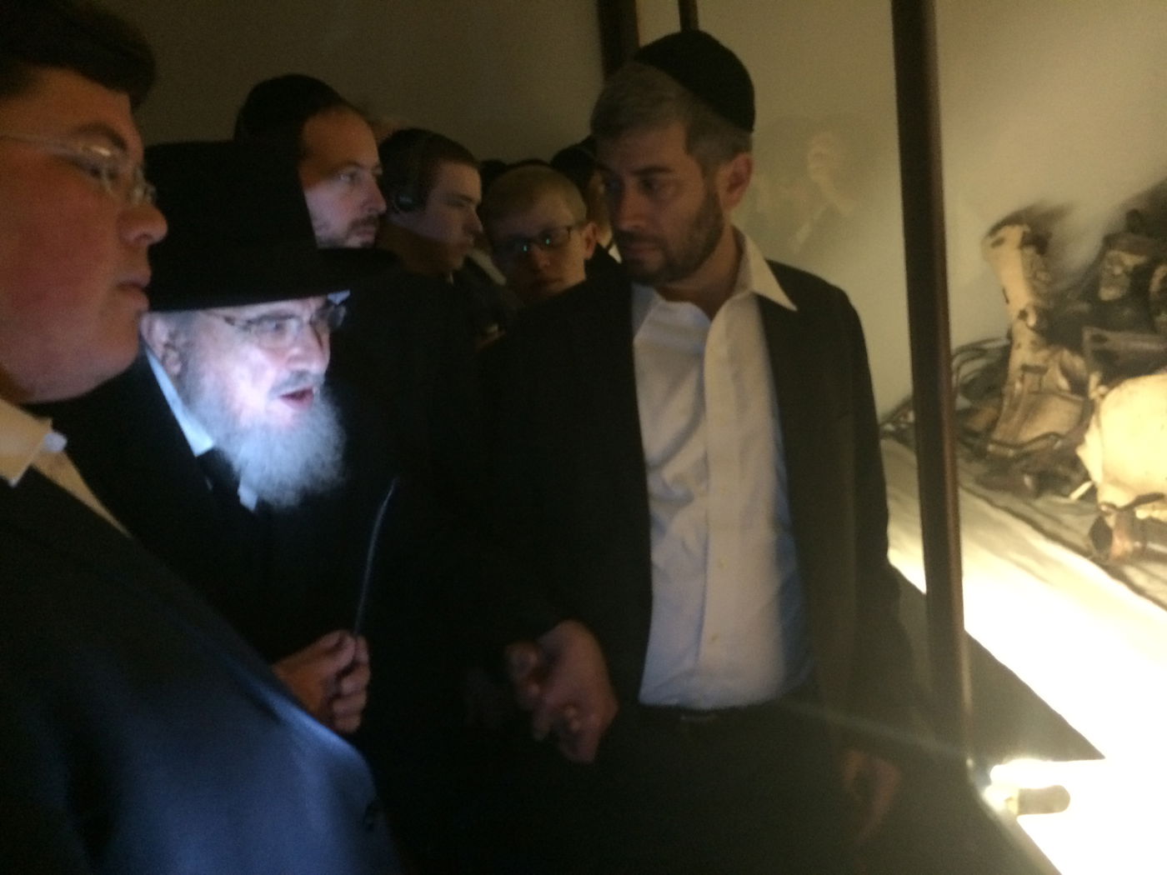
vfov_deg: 46.8
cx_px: 584
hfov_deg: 60.0
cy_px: 438
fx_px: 1011
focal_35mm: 30
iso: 320
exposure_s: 1/15
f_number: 2.2
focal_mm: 4.12
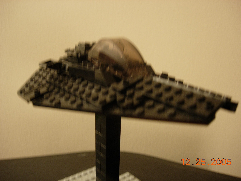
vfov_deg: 37.7
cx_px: 120
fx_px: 265
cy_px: 90
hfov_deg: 49.0
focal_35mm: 38
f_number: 2.8
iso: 64
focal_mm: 7.8
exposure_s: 1/5
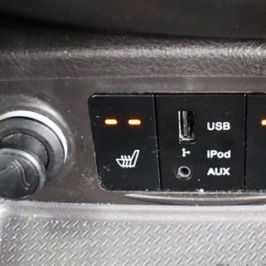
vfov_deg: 28.1
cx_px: 206
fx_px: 530
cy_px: 109
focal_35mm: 61
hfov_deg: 27.7
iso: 12800
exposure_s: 1/40
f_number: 3.5
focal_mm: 18
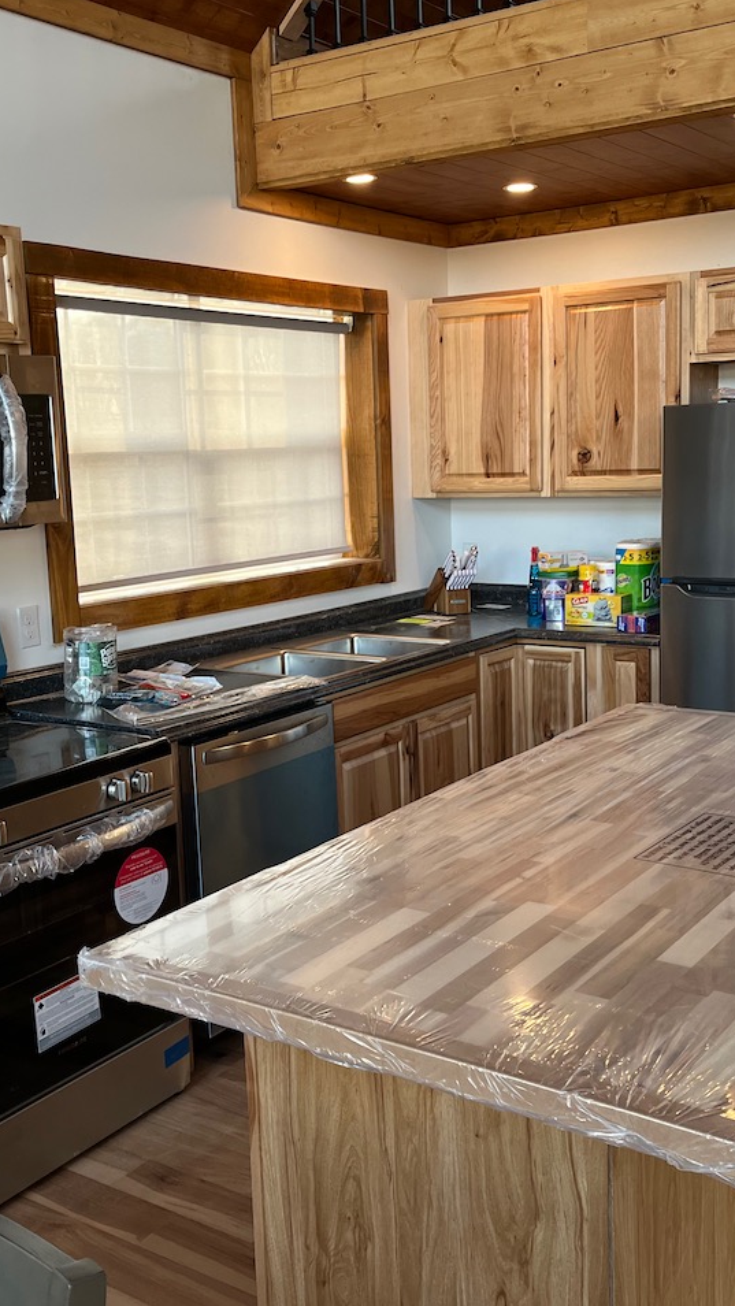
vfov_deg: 52.8
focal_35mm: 38
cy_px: 652
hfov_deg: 31.2
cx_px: 359
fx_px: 1316
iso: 125
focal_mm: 5.1
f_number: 1.6
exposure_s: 1/120
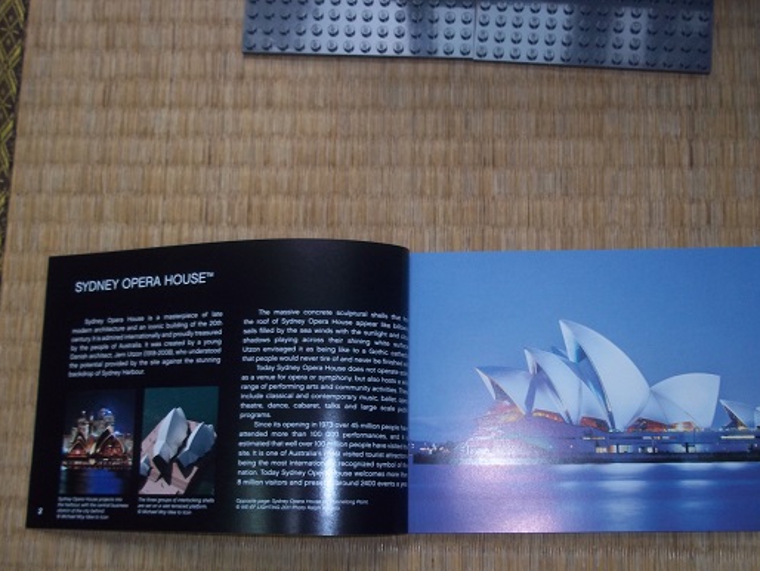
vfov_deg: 34.3
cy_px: 331
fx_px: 923
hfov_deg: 44.7
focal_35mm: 42
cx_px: 415
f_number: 3.1
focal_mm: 6.5
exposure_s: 1/30
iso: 80
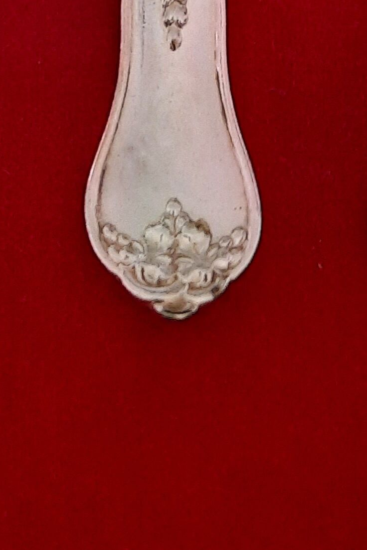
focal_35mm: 94
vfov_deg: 19.8
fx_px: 1436
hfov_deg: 14.4
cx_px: 42
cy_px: -176
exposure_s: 1/33
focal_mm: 4.6
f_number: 2
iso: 320
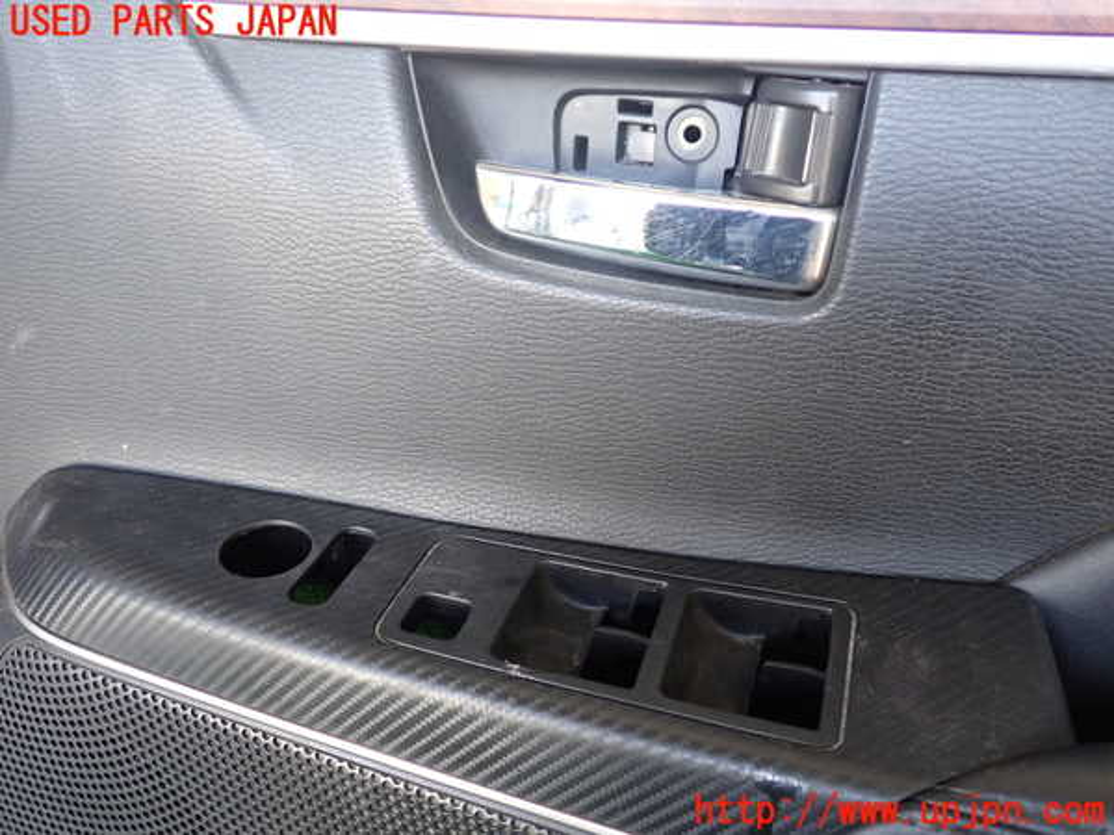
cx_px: 557
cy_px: 418
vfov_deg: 46.8
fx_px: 965
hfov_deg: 60.0
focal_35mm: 30
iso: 250
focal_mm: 5.4
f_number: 2.3
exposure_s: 1/30
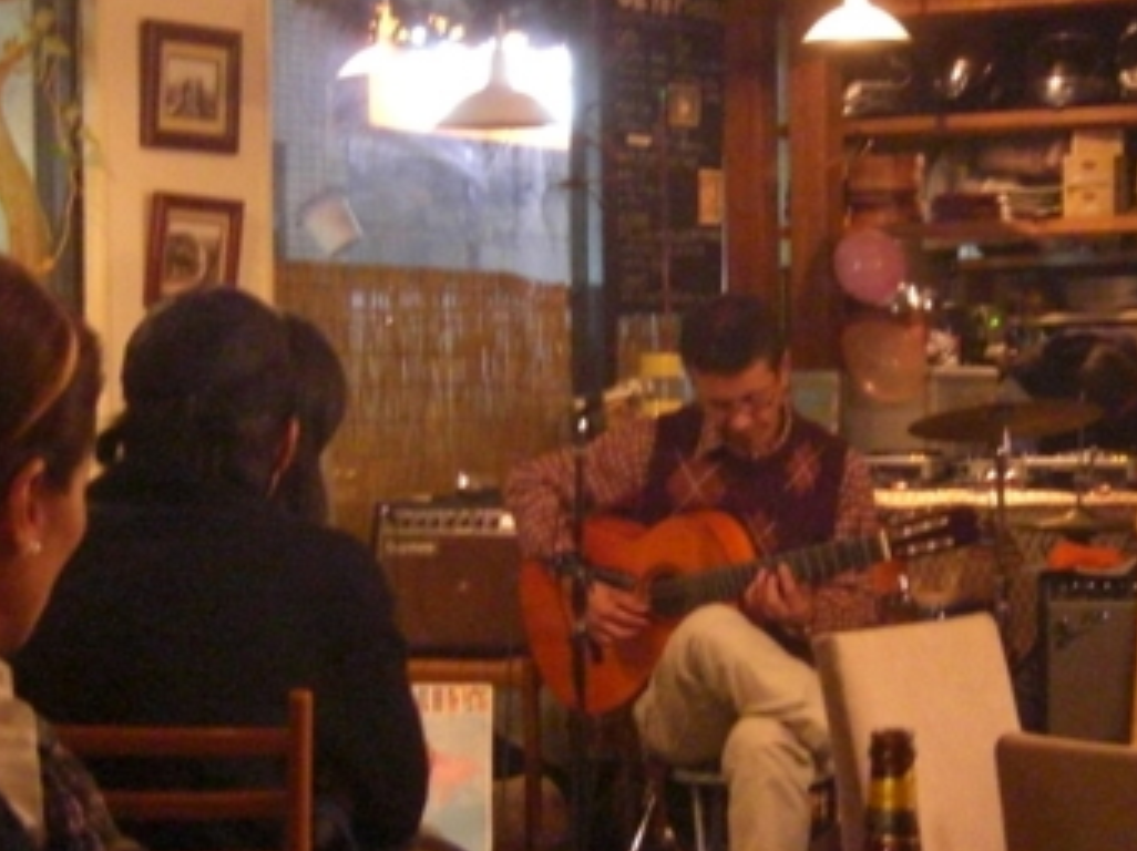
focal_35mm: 89
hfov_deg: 22.0
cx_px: 672
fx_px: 2921
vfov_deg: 16.6
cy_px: 475
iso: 800
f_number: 2.8
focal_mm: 7.9
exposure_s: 1/8
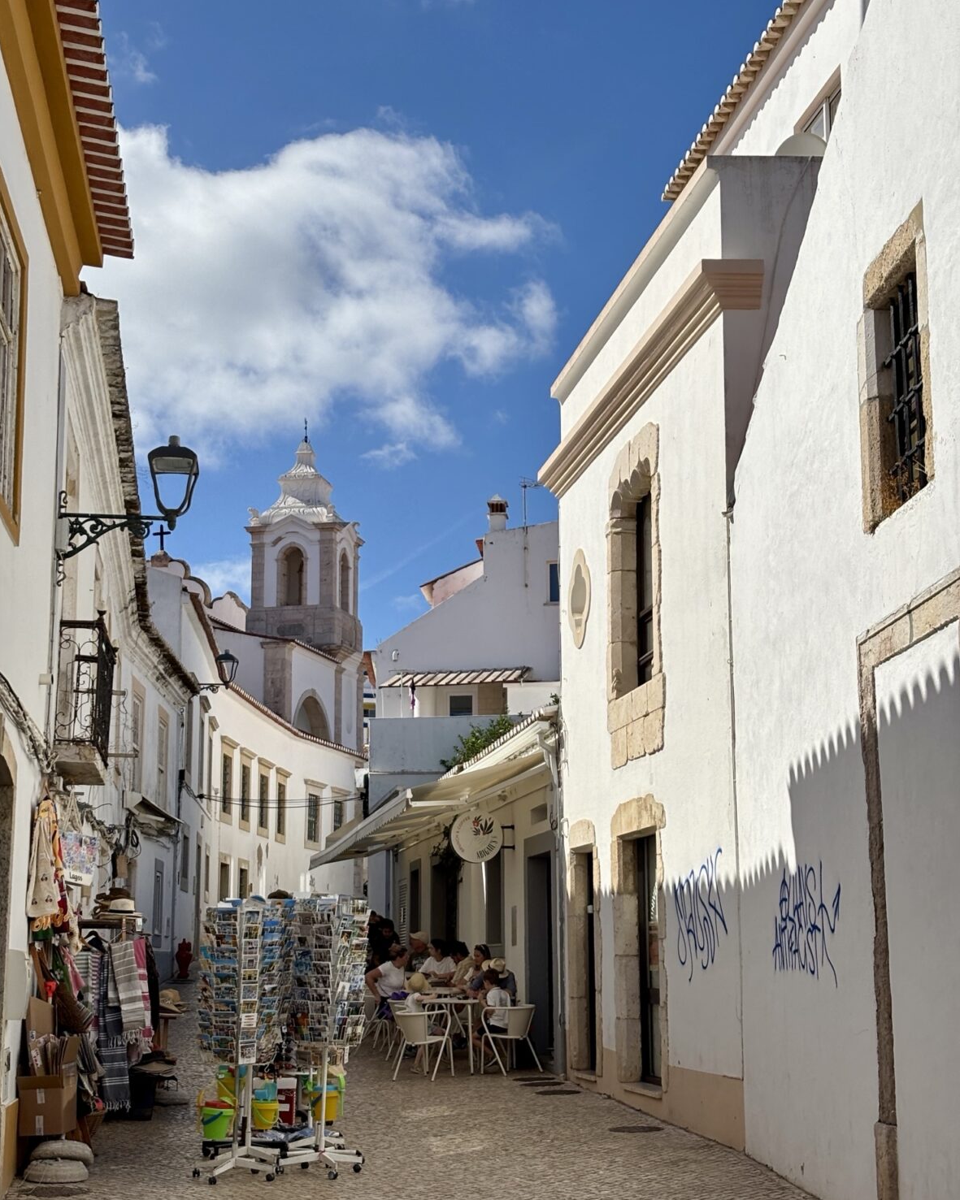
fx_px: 1954
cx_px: 473
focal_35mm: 55
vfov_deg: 34.2
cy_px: 622
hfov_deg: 27.6
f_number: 1.6
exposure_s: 1/6329
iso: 40
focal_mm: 5.96
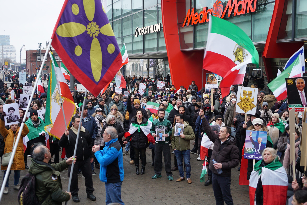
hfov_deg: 44.5
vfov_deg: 30.6
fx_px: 375
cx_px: 154
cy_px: 102
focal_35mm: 44
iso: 320
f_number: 4.5
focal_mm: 44
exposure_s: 1/160
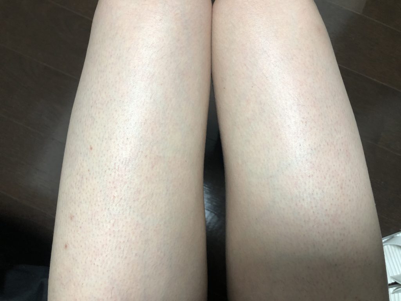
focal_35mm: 28
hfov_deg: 63.4
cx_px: 200
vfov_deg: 49.7
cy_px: 150
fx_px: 324
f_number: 1.8
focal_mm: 3.99
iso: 40
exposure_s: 1/17
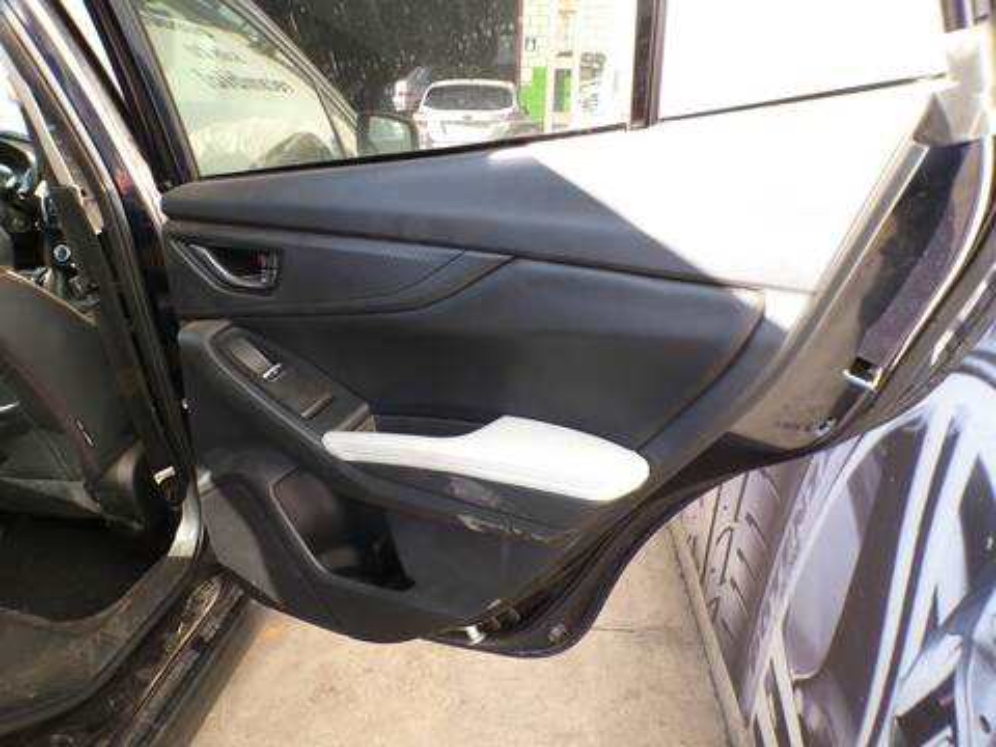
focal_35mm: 24
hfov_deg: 71.6
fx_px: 691
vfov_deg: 56.8
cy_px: 374
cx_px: 498
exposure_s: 1/42
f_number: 4.4
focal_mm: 4.3
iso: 100
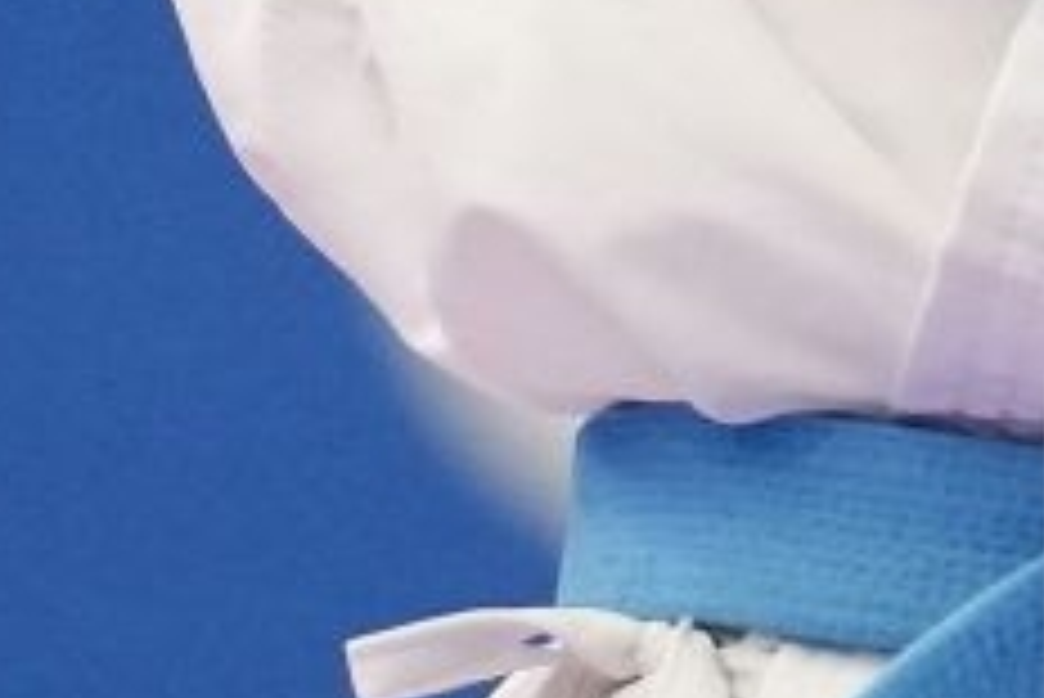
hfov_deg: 1.3
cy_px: -820
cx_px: 1467
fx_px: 45005
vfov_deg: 0.9
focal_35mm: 1551
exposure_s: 1/1000
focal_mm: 200
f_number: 2.8
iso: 2500
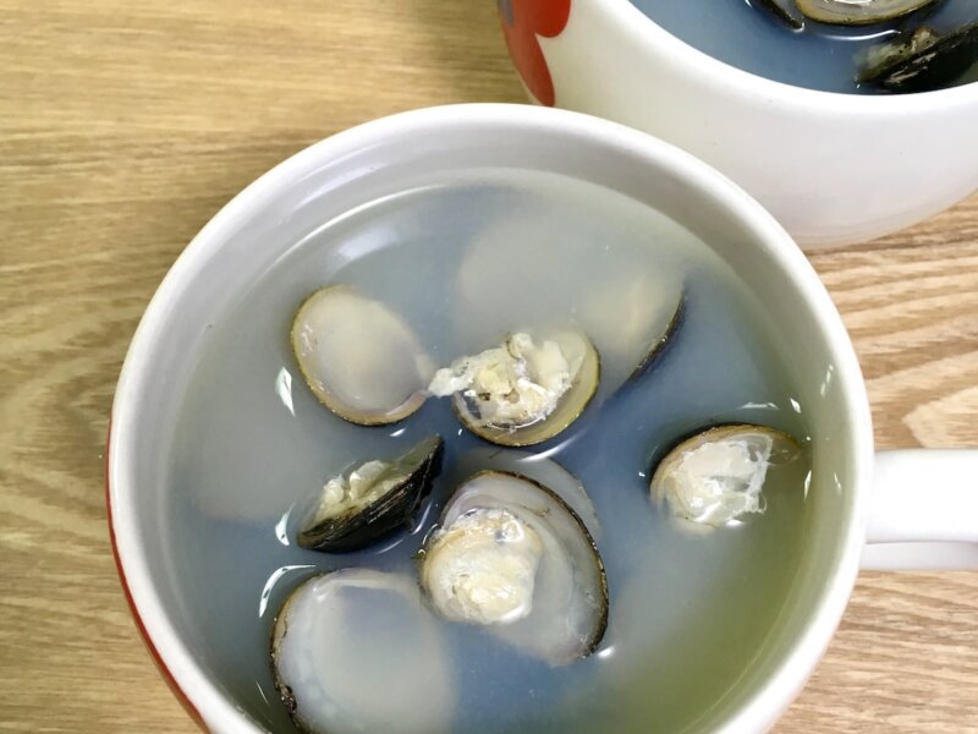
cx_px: 489
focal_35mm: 29
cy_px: 367
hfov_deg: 61.7
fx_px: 819
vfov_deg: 48.2
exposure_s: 1/30
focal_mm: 4.15
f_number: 2.2
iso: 64
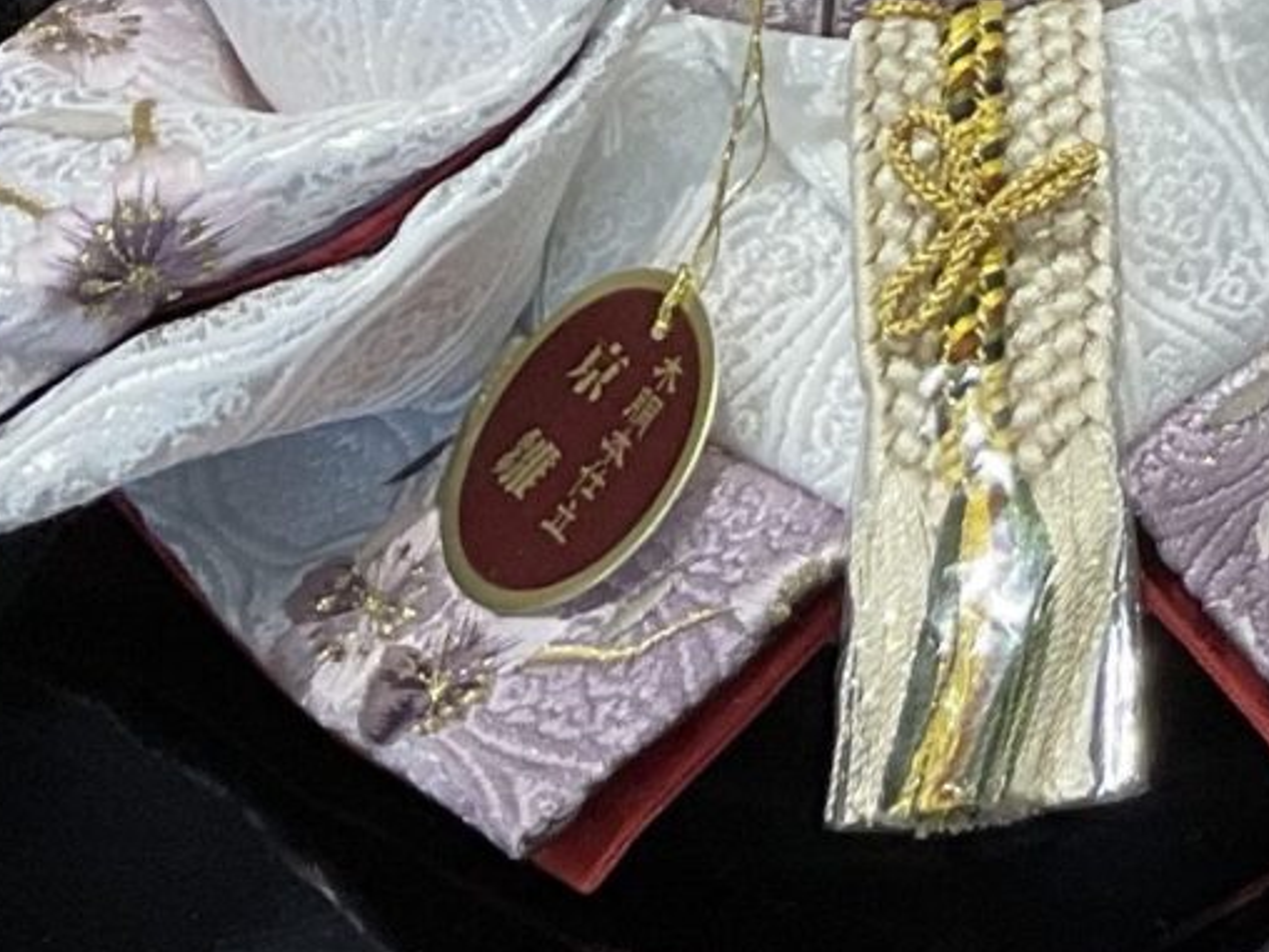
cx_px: 2521
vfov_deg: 9.3
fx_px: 5352
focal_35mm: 146
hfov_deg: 12.1
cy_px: -1177
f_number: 1.8
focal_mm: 3
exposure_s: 1/60
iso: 40
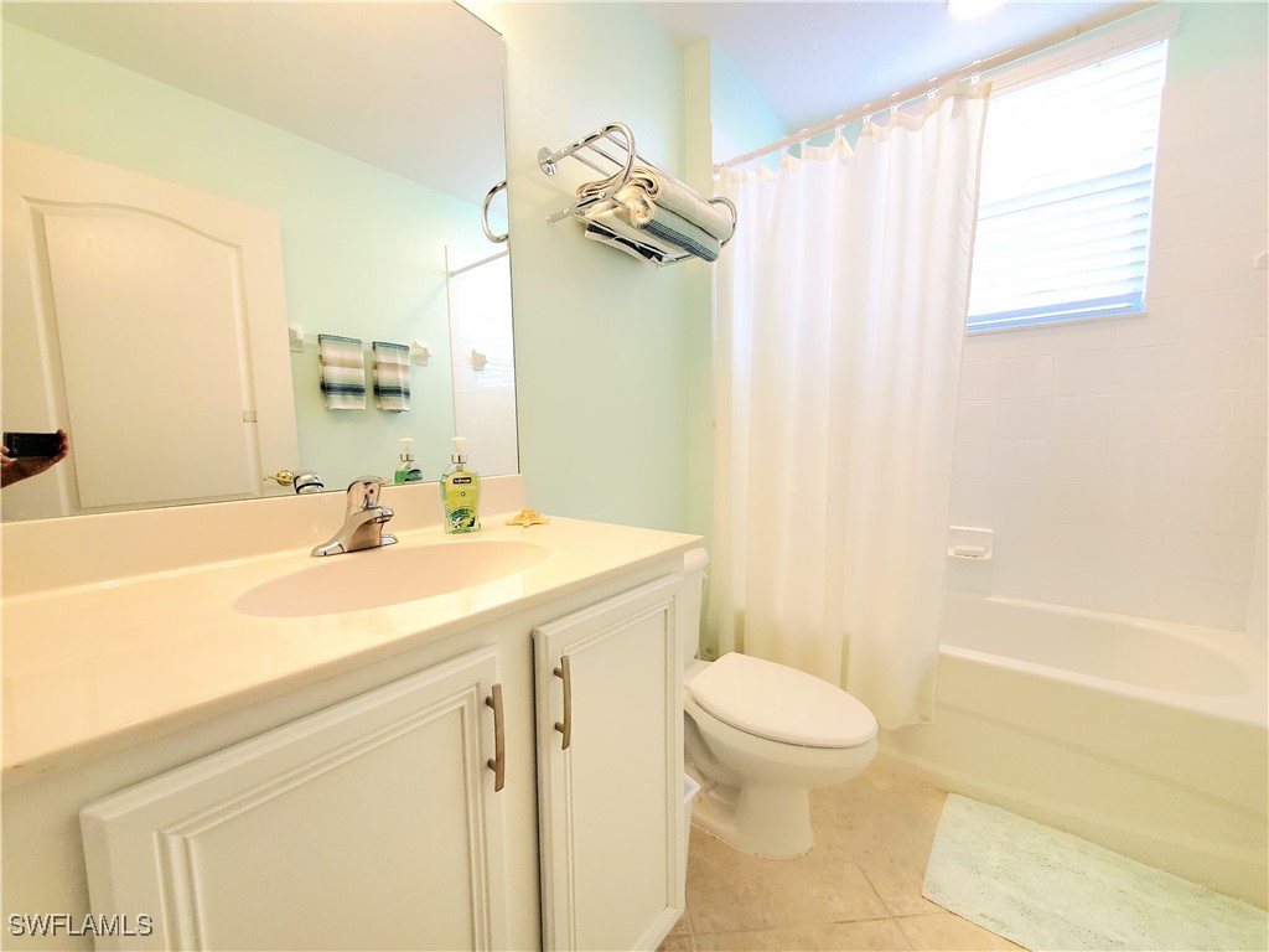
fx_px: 477
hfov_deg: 106.2
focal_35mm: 13
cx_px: 634
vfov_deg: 89.9
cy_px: 476
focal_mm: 1.8
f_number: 2.2
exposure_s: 1/60.2
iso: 500
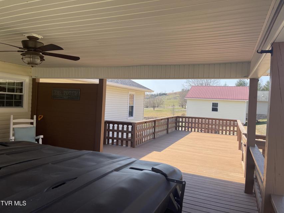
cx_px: 142
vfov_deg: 54.9
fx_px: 205
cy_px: 106
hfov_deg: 69.4
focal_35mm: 25
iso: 32
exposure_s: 1/1067
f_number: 1.6
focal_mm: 5.1
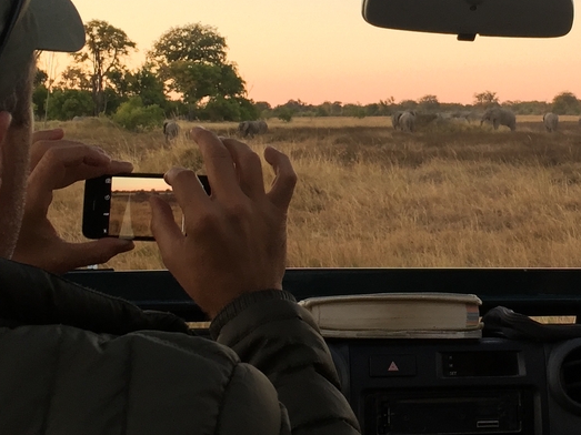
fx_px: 1191
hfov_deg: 27.0
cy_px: 130
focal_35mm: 71
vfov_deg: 20.6
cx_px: 445
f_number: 2.2
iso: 50
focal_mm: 4.15
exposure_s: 1/100
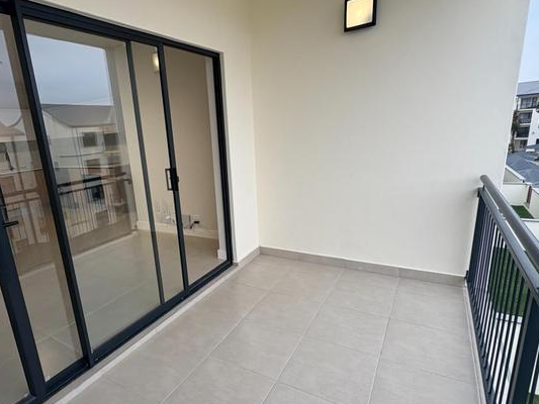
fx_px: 327
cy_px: 218
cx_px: 220
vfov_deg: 63.4
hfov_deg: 78.2
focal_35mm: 21
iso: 100
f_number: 2.2
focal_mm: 2.22
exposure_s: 1/99
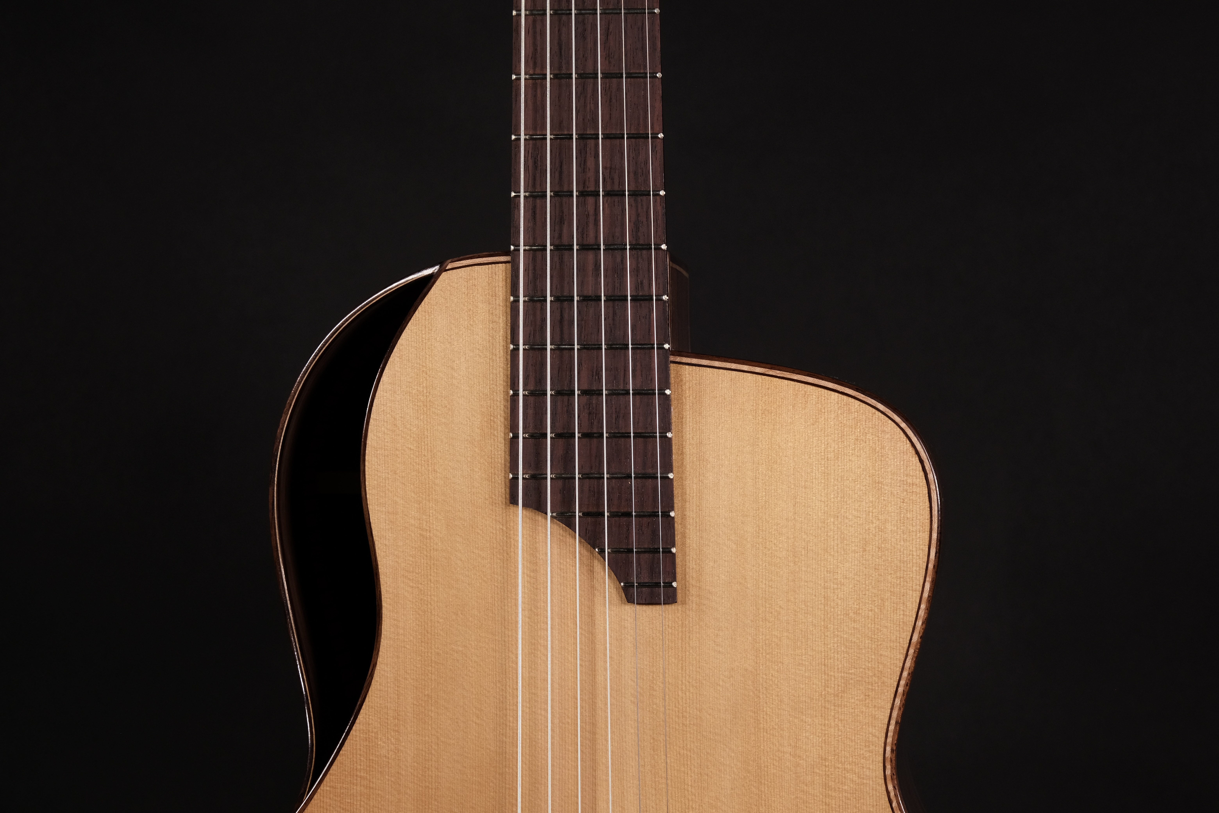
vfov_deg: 11.4
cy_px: 406
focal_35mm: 120
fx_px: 4063
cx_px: 610
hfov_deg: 17.1
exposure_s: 1/60
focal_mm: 80
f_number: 8
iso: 800
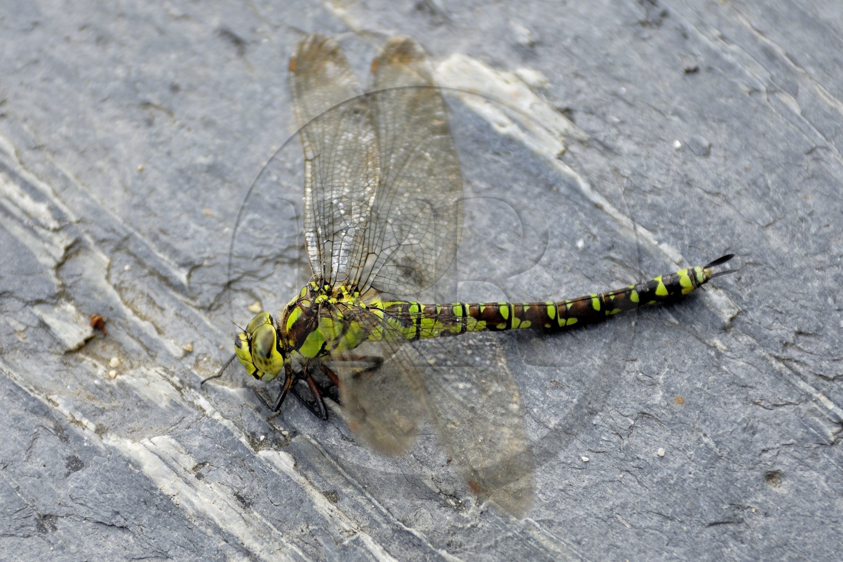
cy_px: 281
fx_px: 2458
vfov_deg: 13.0
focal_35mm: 105
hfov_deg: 19.5
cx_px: 422
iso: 100
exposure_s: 1/160
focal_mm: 70
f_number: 4
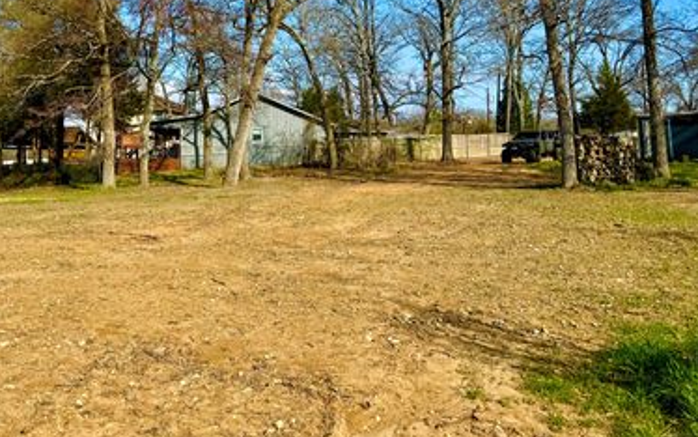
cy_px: 111
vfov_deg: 36.5
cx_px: 252
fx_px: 647
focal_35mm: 34
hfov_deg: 55.9
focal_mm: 6.76
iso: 80
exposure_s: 1/5319
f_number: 1.78
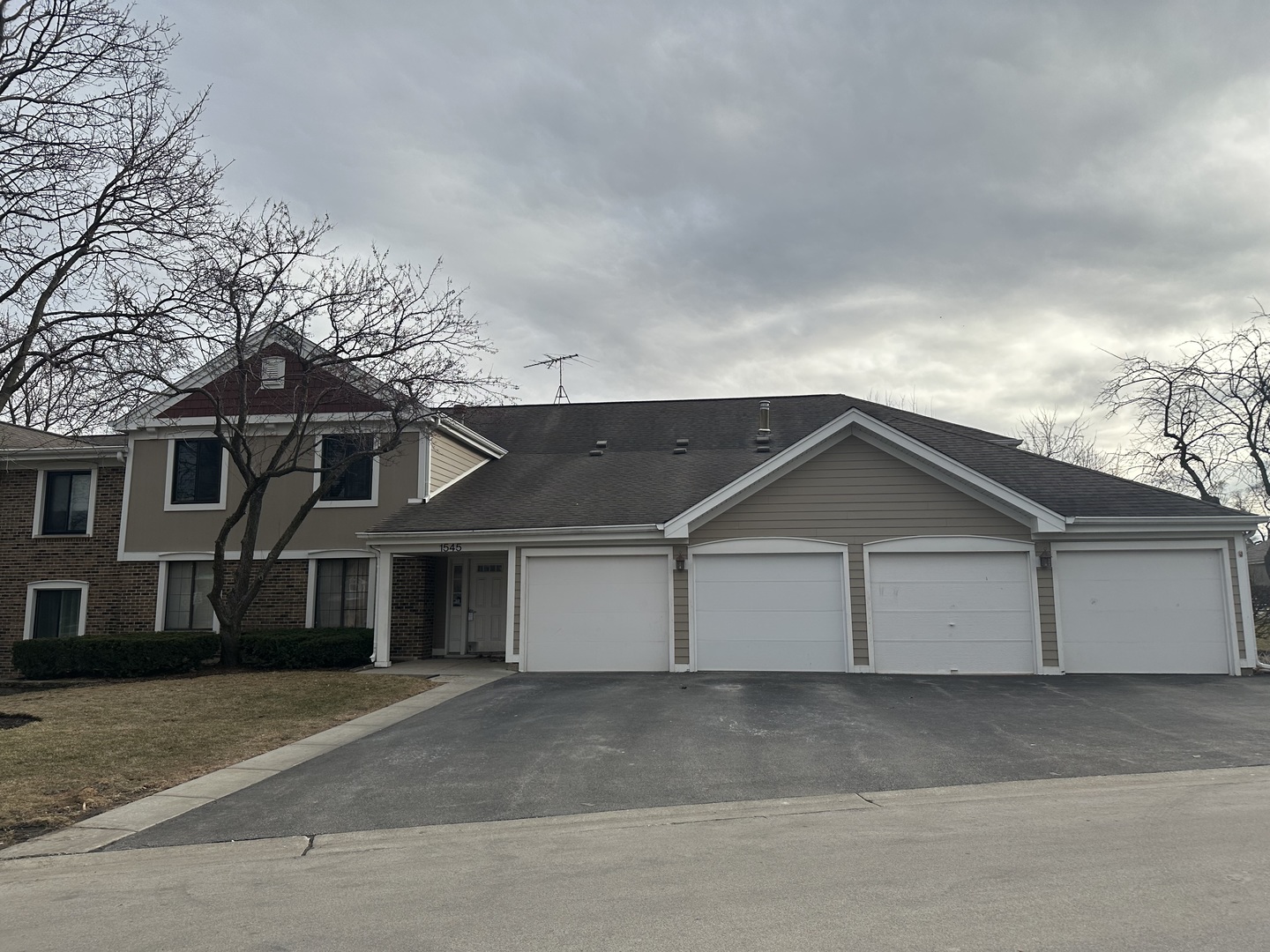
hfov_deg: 71.6
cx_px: 635
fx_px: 881
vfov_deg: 56.8
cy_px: 476
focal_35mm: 24
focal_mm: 6.86
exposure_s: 1/5525
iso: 80
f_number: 1.78
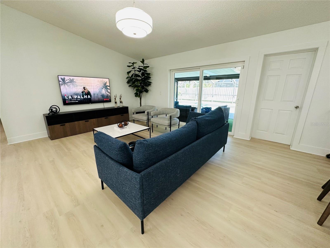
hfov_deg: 102.1
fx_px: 133
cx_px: 165
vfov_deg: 85.7
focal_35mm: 14
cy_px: 124
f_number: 2.2
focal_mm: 2.22
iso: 250
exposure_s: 1/120
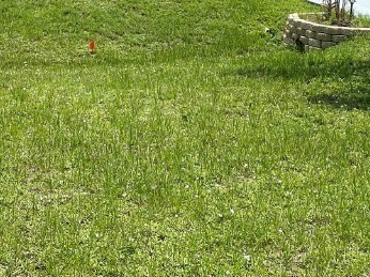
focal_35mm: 77
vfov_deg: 17.5
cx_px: 101
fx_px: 822
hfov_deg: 25.1
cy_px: -113
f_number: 1.8
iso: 32
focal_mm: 4.25
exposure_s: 1/4274
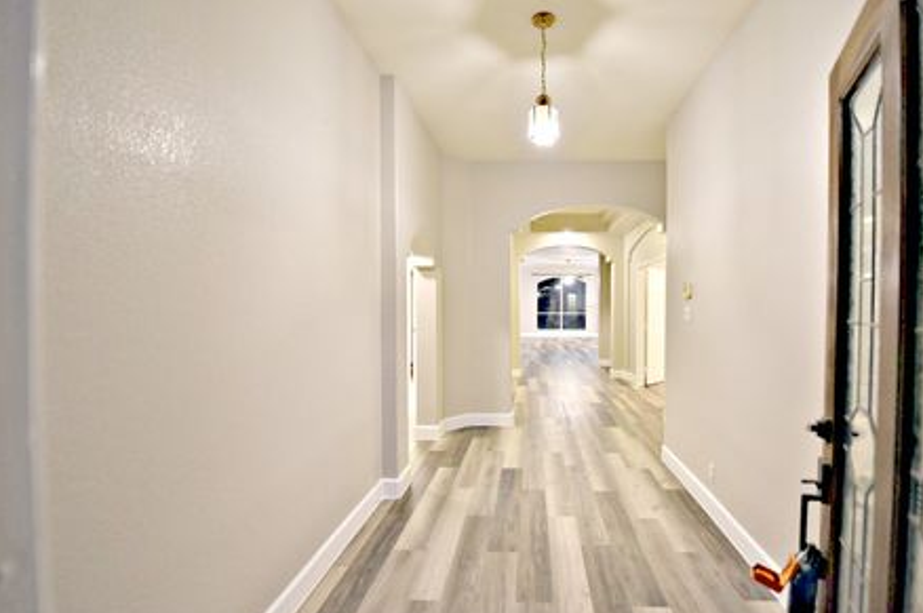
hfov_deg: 96.3
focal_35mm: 16
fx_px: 410
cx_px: 518
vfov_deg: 73.6
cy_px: 313
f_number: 2.8
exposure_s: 1/60
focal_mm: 14
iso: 1000
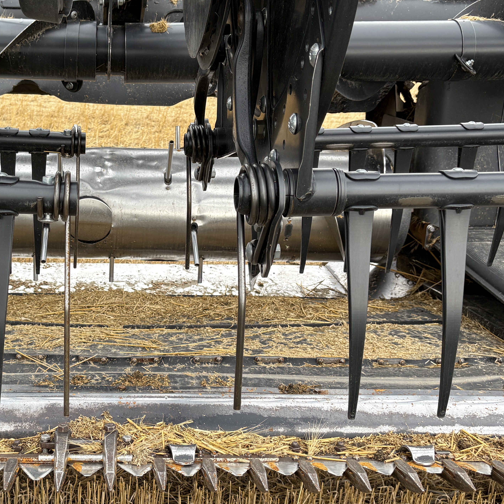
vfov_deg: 36.8
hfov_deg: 35.9
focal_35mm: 46
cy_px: 253
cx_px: 118
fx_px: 758
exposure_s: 1/438
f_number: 1.6
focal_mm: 5.96
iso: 50
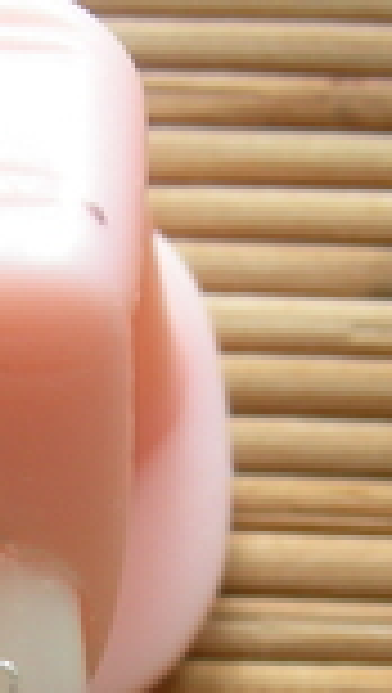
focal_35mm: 121
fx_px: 2229
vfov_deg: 17.4
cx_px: 59
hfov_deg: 10.0
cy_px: 639
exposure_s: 1/9.3
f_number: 2.8
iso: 64
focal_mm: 8
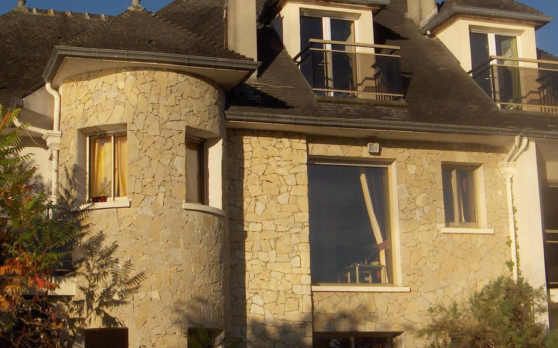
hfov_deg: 29.0
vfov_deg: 18.3
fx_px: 1080
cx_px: 246
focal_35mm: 71
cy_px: 162
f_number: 4.8
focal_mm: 8
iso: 50
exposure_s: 1/1351
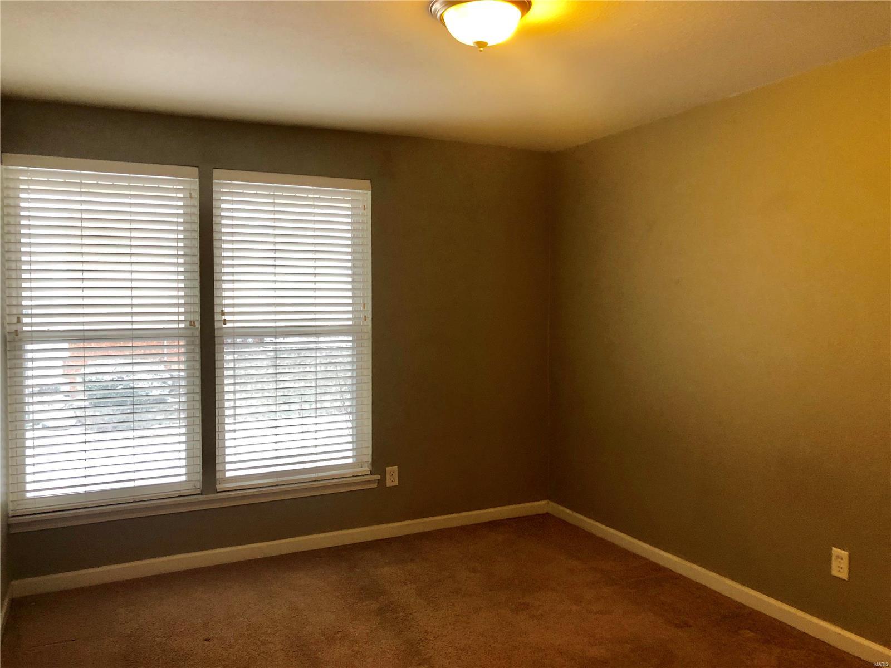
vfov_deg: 49.7
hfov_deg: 63.4
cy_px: 334
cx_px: 446
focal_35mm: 28
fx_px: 721
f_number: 1.8
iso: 40
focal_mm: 4
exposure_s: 1/30
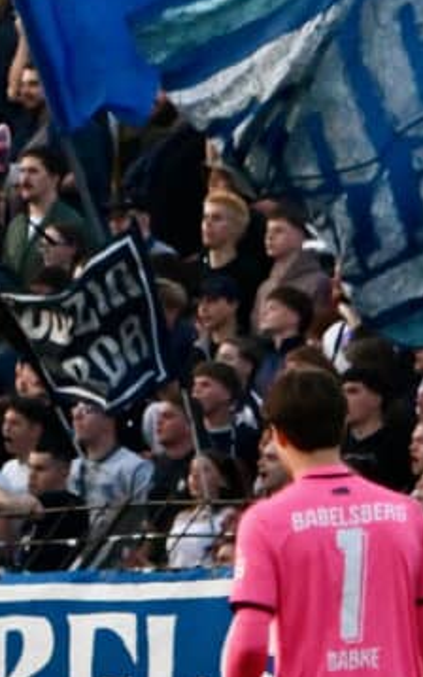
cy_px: 116
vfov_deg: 1.6
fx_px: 23646
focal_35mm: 1283
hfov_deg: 1.0
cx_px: 196
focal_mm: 220
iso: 2500
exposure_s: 1/1600
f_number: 5.3
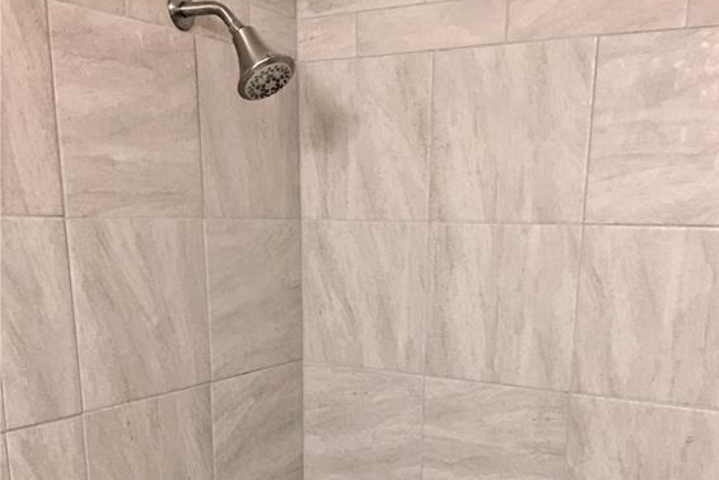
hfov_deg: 47.4
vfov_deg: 31.1
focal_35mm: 41
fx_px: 819
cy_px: 433
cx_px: 365
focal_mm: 4.15
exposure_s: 1/15
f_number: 2.2
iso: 80
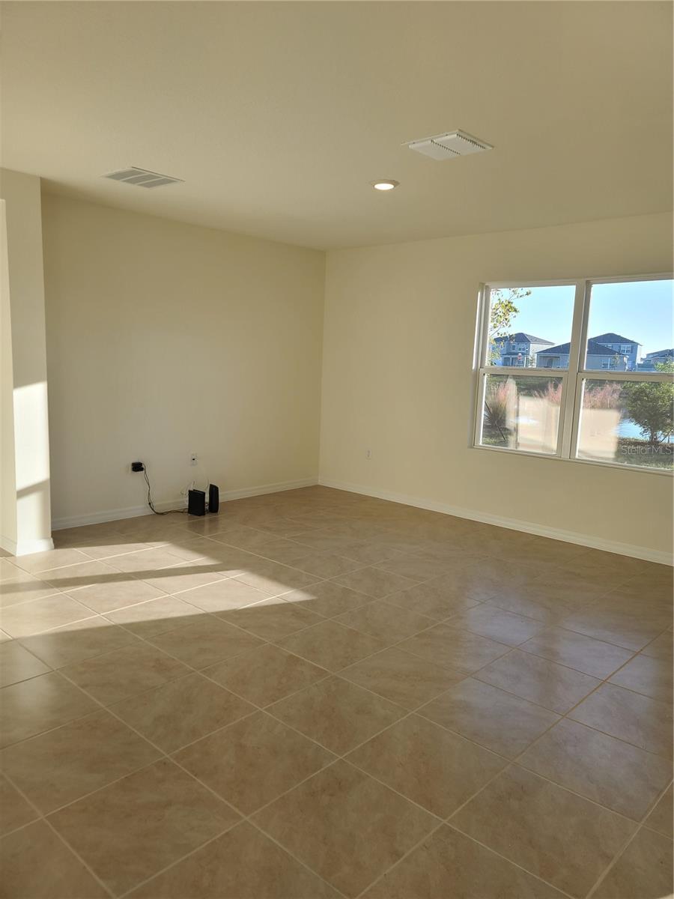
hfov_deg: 54.9
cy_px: 450
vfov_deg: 69.4
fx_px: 649
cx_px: 337
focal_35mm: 25
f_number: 1.8
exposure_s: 1/167
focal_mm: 7
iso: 16
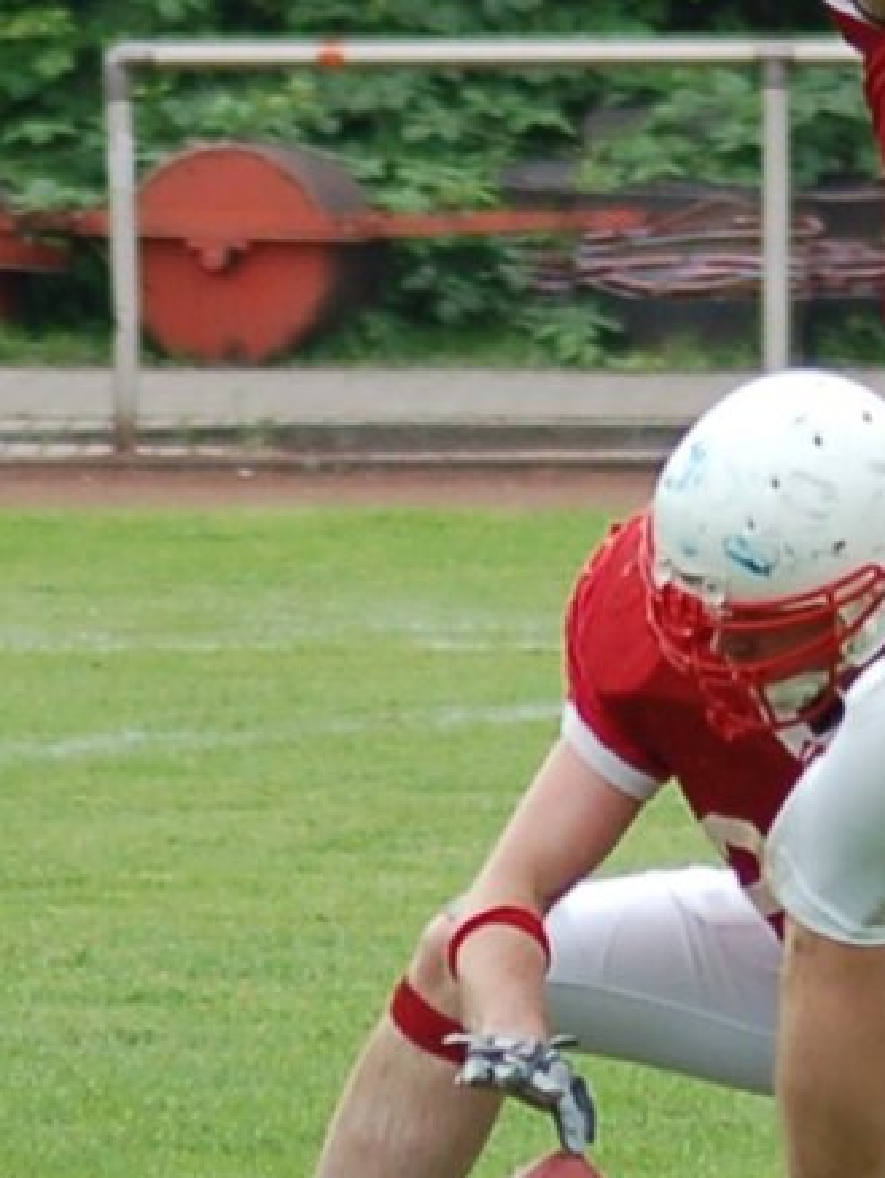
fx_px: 29526
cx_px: 1022
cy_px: 519
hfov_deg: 1.7
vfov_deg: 2.3
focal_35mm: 867
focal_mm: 120
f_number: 4.2
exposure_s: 1/800
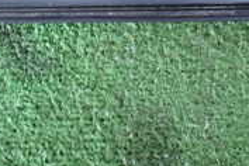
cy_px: -98
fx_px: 609
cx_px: 243
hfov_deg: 22.3
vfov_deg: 14.3
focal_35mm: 88
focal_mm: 4.5
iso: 320
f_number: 2
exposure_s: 1/30
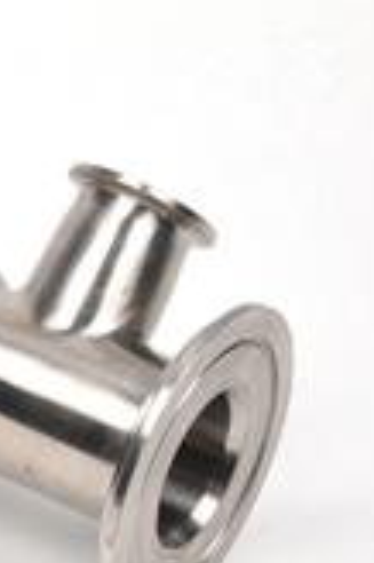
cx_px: -384
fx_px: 2748
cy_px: 239
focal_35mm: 176
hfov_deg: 7.5
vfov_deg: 11.7
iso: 200
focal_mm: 32
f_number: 16
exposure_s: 1/200
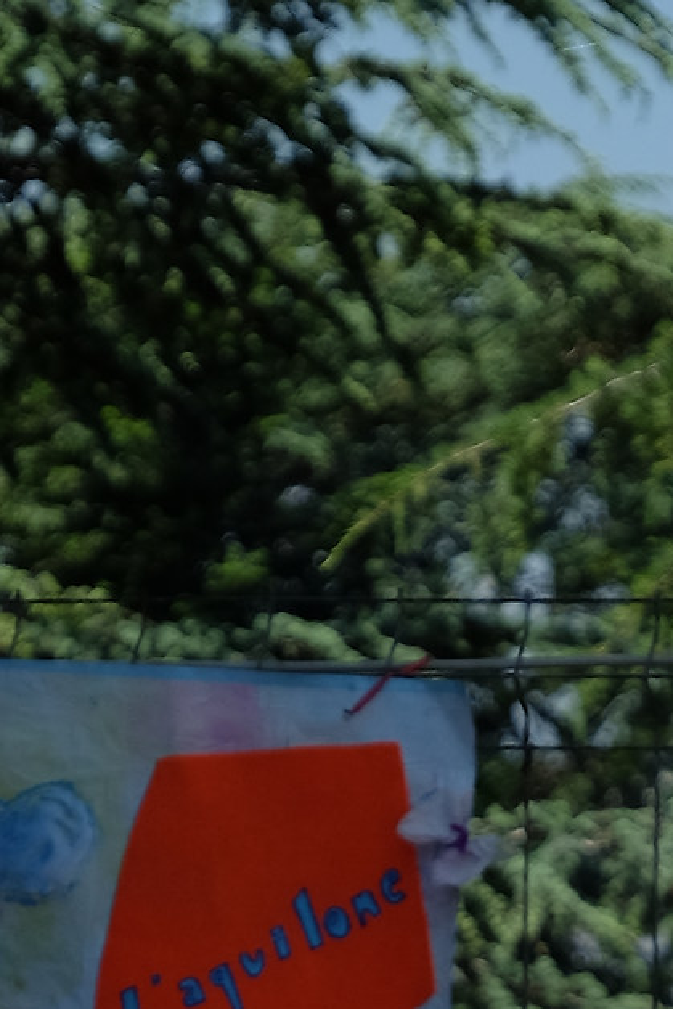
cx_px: 630
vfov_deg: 5.1
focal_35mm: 401
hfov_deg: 3.4
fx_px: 11238
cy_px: 1735
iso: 400
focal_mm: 70.2
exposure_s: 1/280
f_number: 5.6
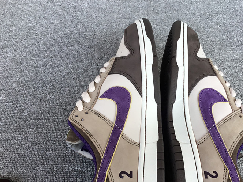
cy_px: 116
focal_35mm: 42
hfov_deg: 44.4
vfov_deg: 34.1
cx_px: 153
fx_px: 295
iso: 25
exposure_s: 1/259
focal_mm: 3.3
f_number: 2.4
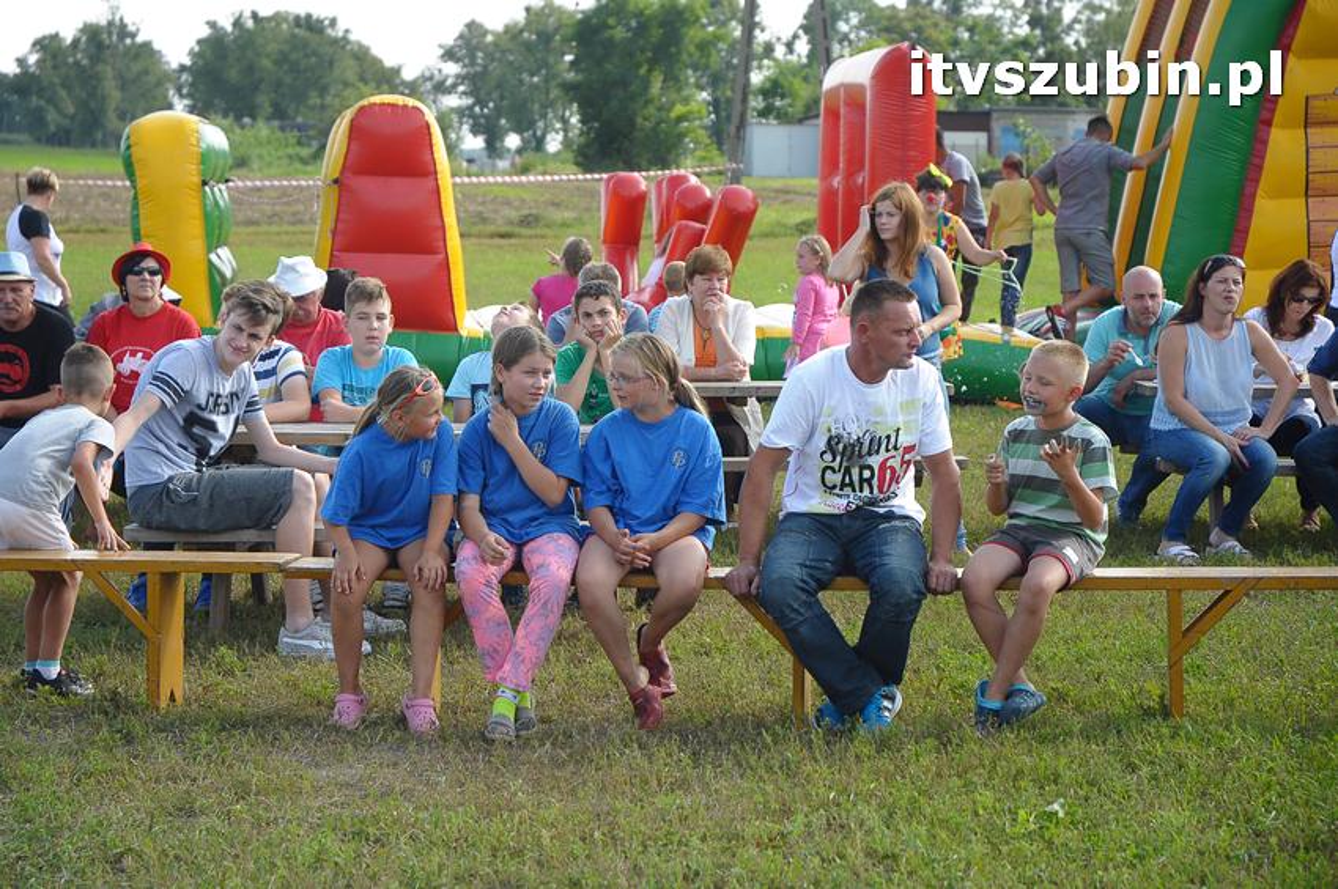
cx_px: 669
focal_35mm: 105
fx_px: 3899
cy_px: 444
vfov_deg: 13.0
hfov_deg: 19.5
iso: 400
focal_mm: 70
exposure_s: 1/640
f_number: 5
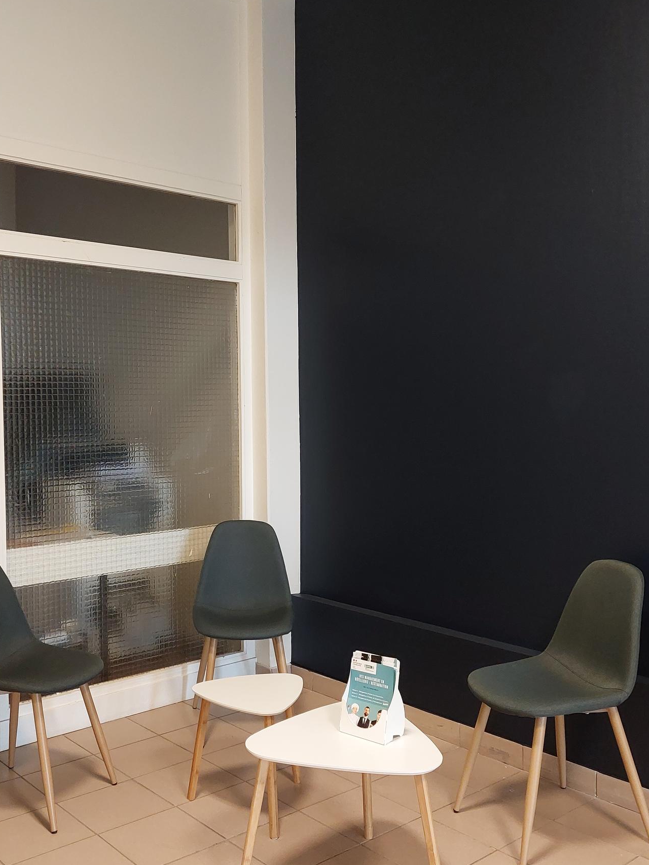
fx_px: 675
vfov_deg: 65.3
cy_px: 440
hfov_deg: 51.2
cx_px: 286
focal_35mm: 27
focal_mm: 5.23
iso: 500
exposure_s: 1/50
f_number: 1.8
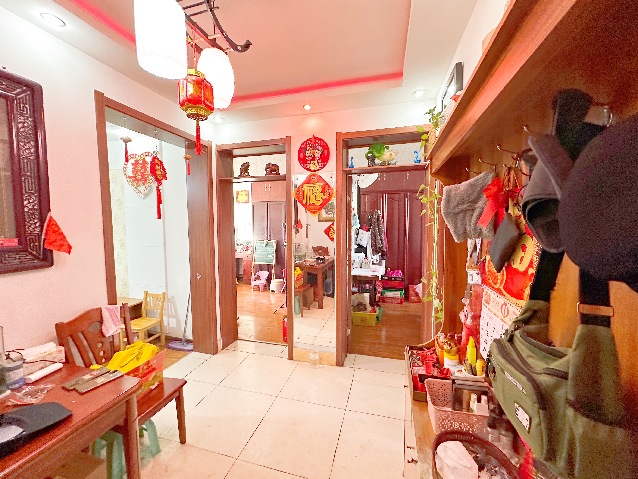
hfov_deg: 102.1
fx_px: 258
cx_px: 319
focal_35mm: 14
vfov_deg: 85.7
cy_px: 240
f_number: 2.2
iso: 500
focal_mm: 2.22
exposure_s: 1/50
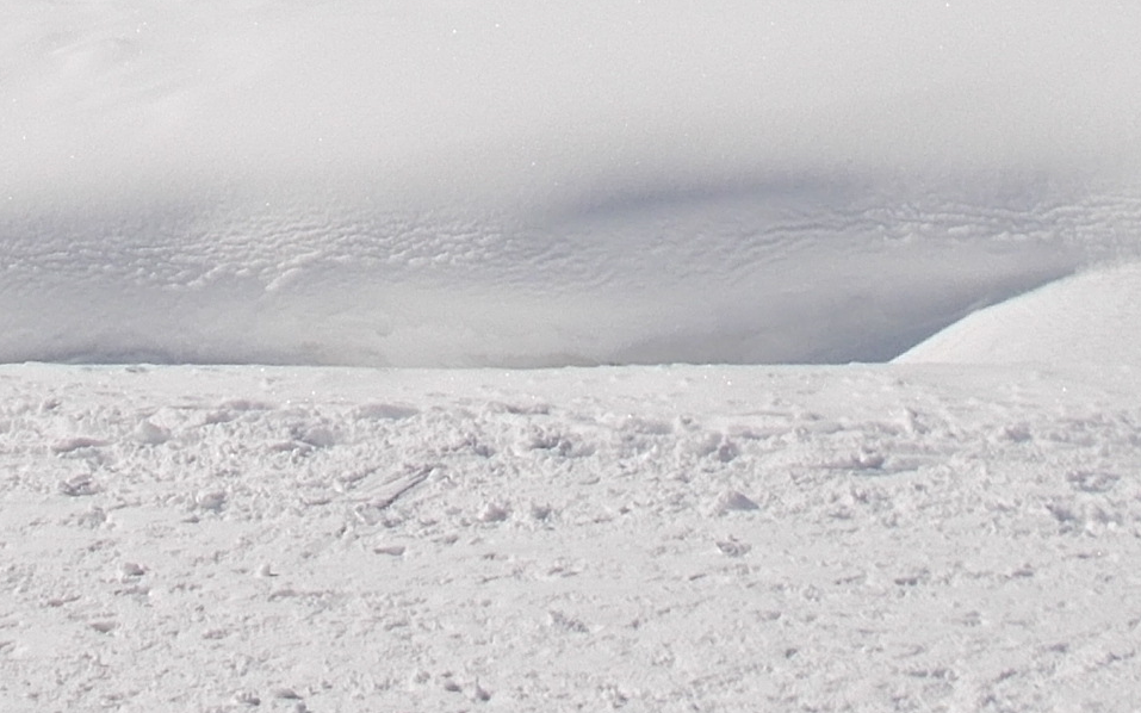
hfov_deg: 22.0
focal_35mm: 94
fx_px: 2923
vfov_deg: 12.7
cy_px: -551
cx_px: 352
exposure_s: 1/400
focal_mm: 4.6
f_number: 8
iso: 80
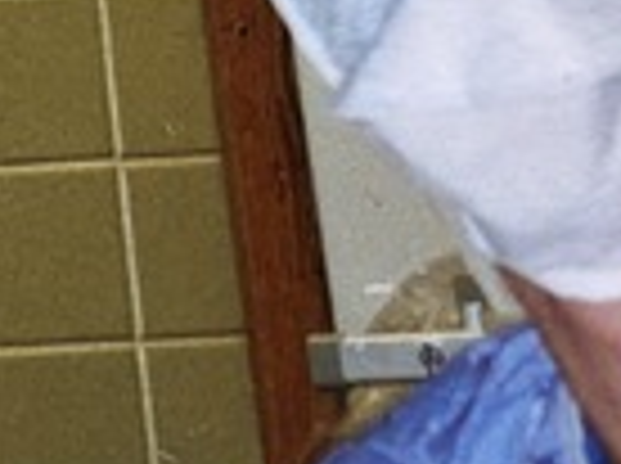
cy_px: 311
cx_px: -454
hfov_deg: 14.6
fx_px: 2167
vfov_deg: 12.2
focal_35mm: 121
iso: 125
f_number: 1.8
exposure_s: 1/53
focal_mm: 4.25
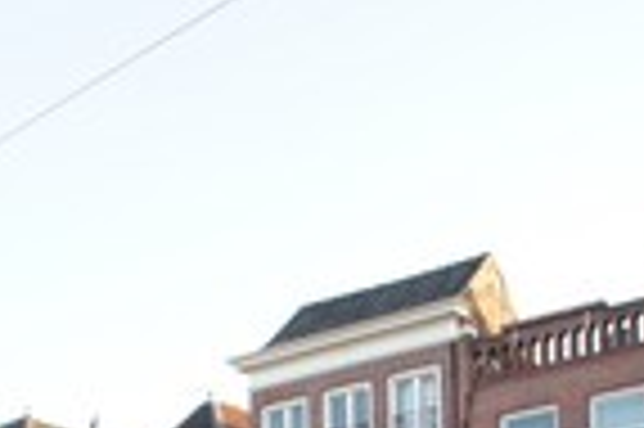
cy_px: 674
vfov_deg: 14.4
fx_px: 1555
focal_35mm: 87
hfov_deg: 23.4
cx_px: 311
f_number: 5.6
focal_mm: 18
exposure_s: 1/60
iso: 100
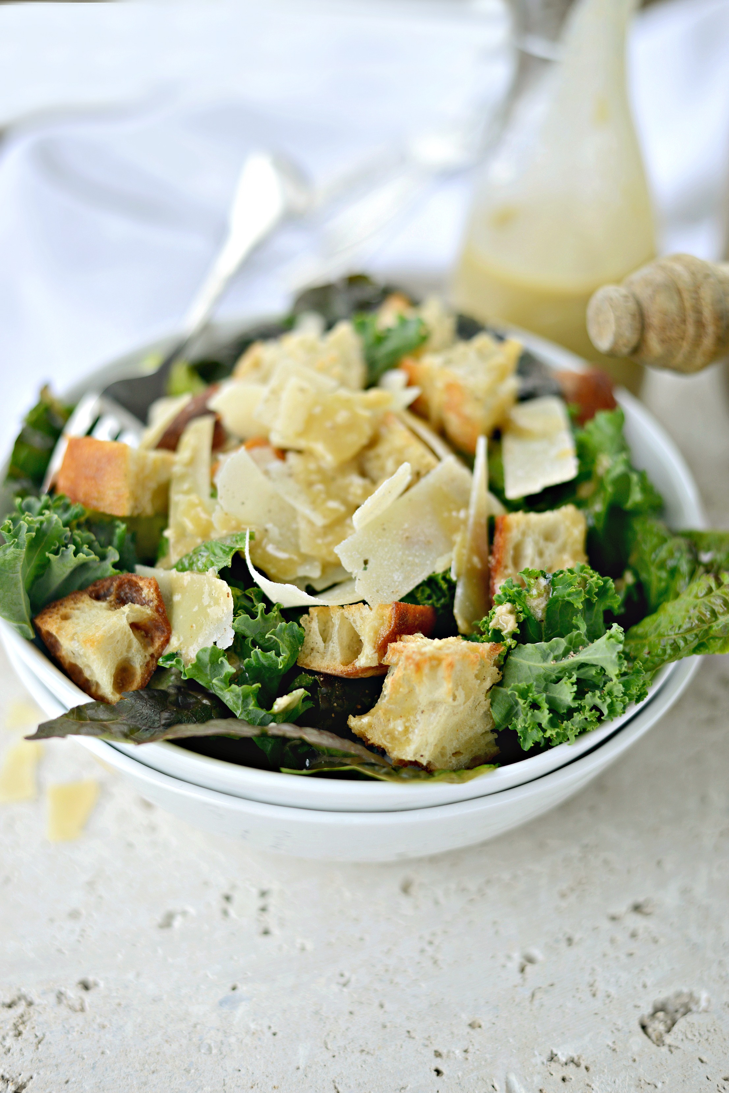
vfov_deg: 39.6
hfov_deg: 27.0
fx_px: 1518
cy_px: 546
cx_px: 364
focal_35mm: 50
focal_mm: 50
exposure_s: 1/400
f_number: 2.5
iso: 180
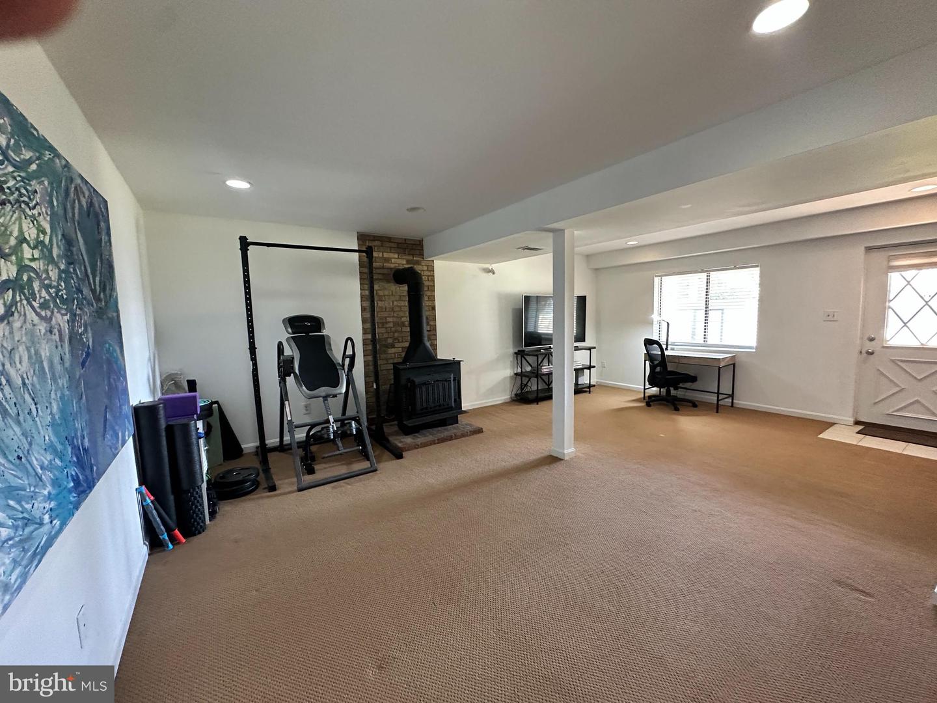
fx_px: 379
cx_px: 468
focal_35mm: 14
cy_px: 352
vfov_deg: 85.7
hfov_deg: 102.1
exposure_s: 1/60
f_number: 2.2
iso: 640
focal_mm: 2.22
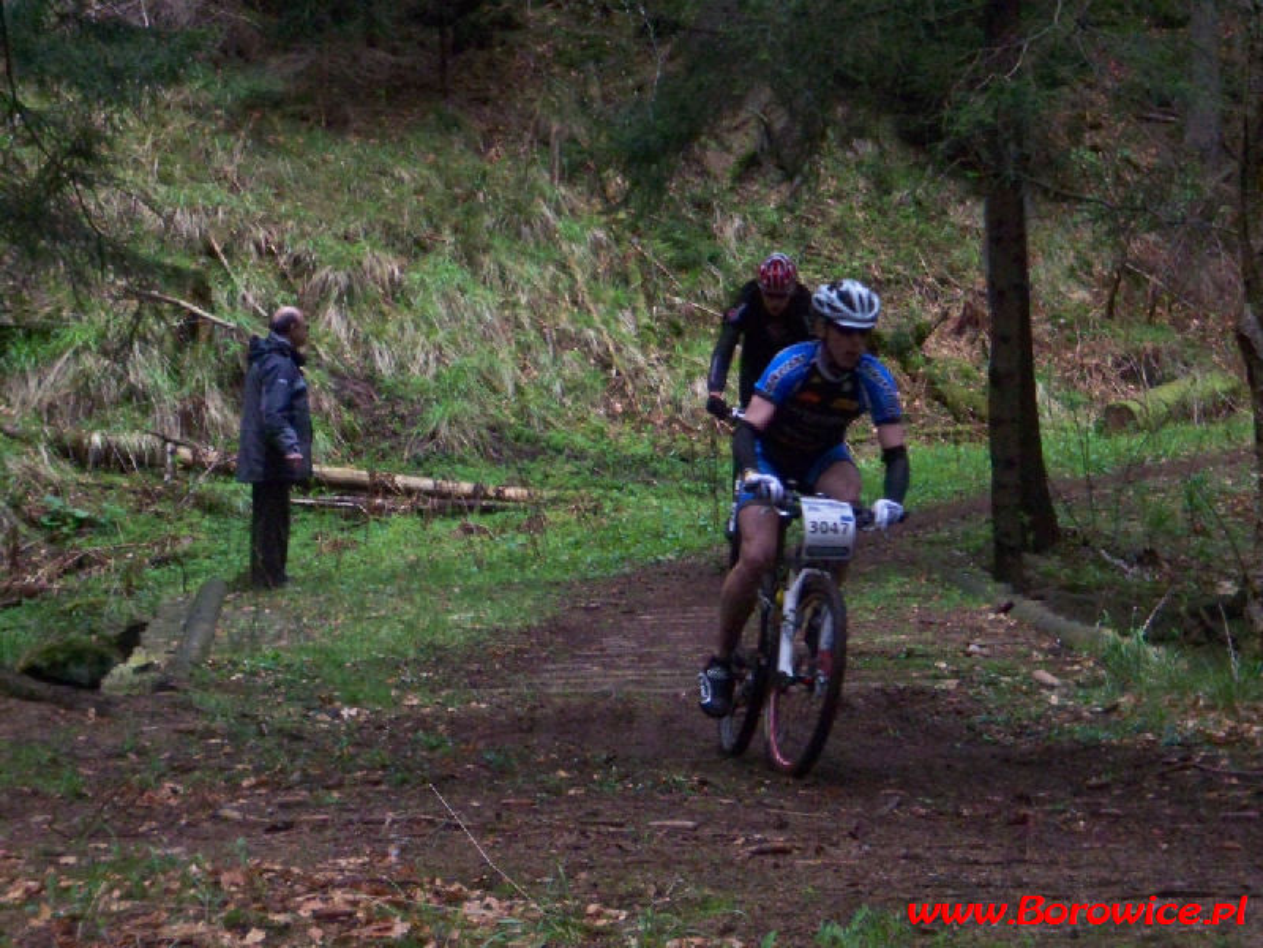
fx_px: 4269
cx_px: 632
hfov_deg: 16.8
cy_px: 474
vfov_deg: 12.7
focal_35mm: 117
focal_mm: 19.2
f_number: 4.4
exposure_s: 1/125
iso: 400
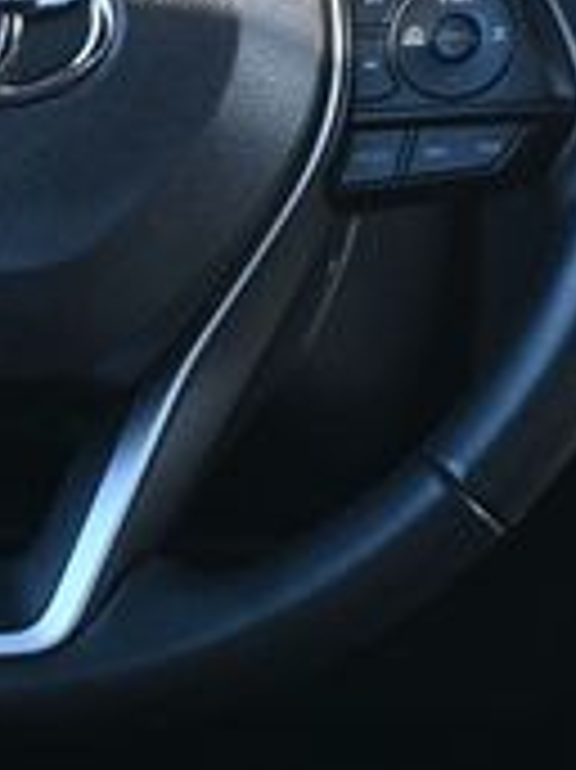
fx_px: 3354
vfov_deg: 12.9
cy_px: -5
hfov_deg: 9.8
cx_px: 454
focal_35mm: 151
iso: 400
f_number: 4.5
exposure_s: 1/200
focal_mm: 28
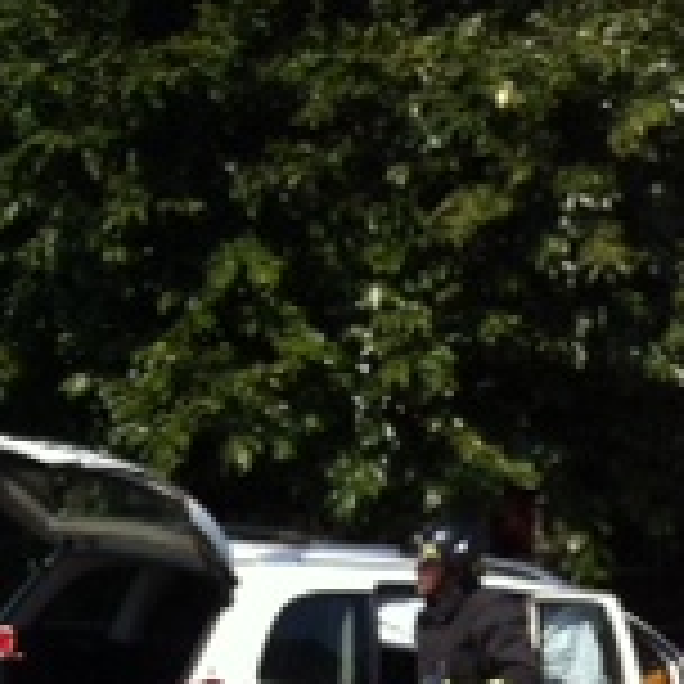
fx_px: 2906
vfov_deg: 13.2
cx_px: -738
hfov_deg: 11.8
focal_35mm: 130
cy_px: 706
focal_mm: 3.85
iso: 80
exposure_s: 1/1077
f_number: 2.8
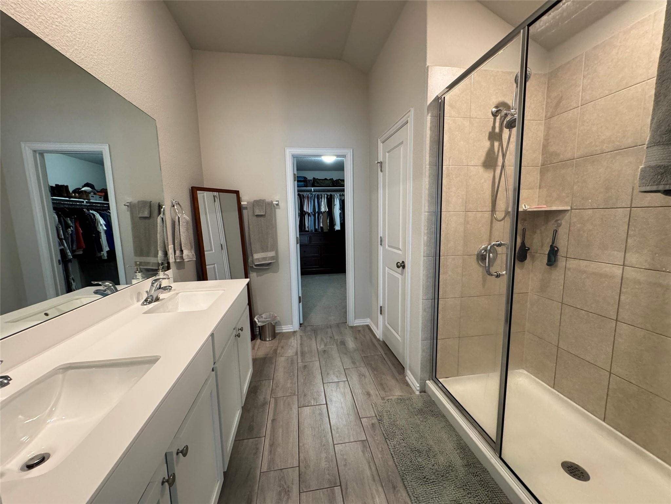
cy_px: 252
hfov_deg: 102.1
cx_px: 336
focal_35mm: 14
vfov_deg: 85.7
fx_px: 271
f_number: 2.2
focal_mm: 2.22
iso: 320
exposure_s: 1/60
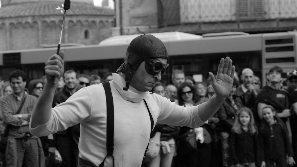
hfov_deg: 22.5
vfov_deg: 12.7
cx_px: 149
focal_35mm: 95
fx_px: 748
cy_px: 74
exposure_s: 1/200
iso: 200
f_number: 3.5
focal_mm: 60
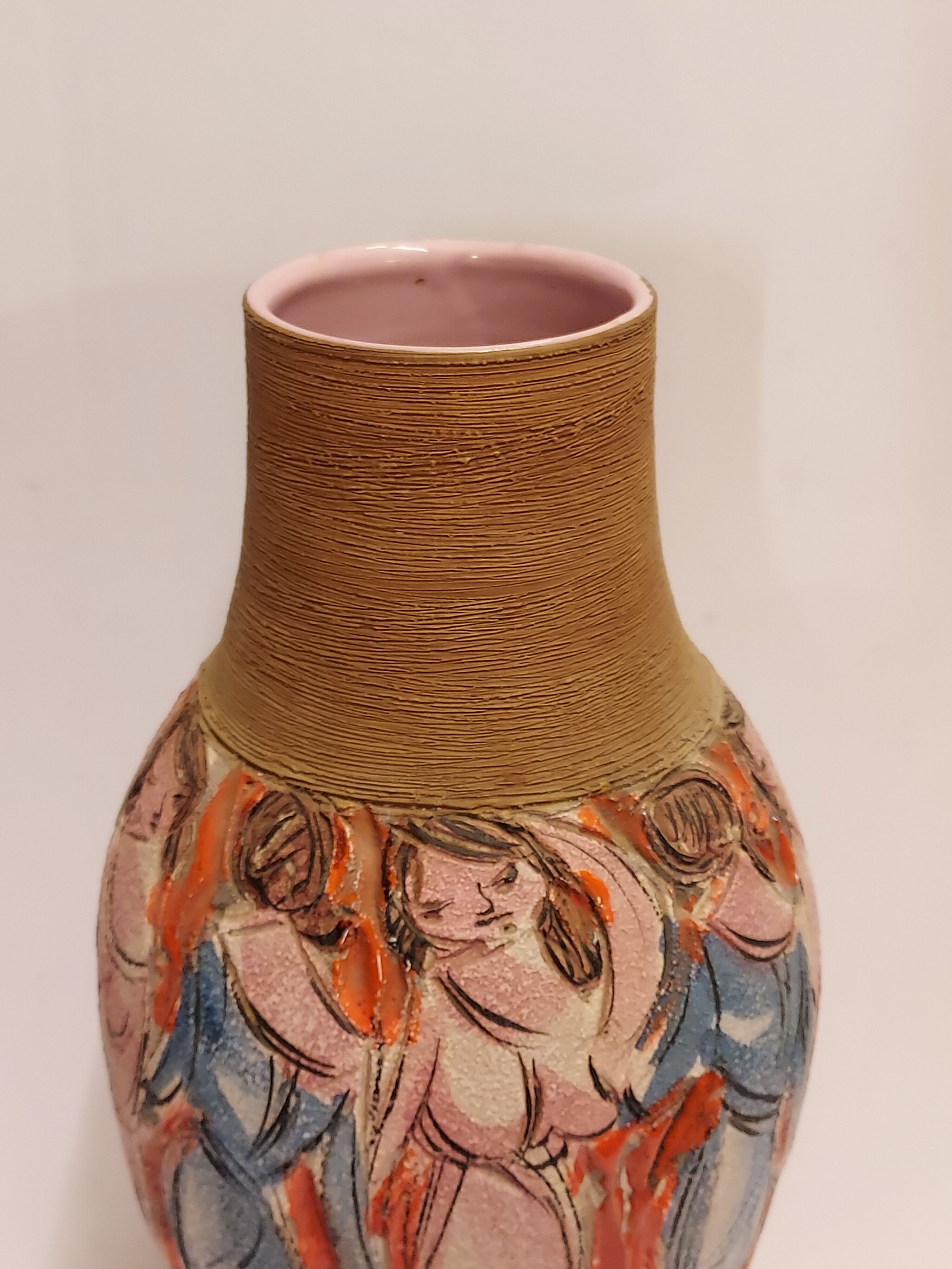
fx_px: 880
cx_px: 476
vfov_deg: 71.6
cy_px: 634
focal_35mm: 24
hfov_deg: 56.8
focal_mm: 4.6
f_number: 1.8
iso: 400
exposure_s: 1/50
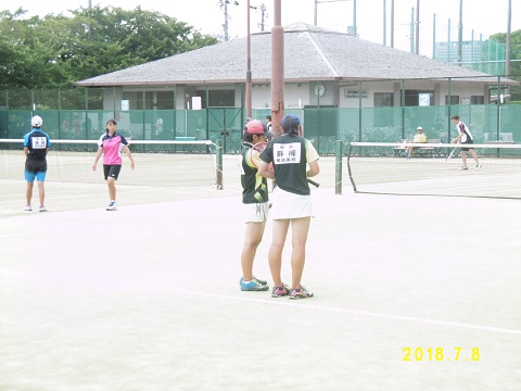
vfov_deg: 18.9
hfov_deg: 25.0
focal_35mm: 78
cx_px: 260
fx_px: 1174
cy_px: 196
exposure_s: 1/125
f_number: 4.5
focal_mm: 14
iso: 100
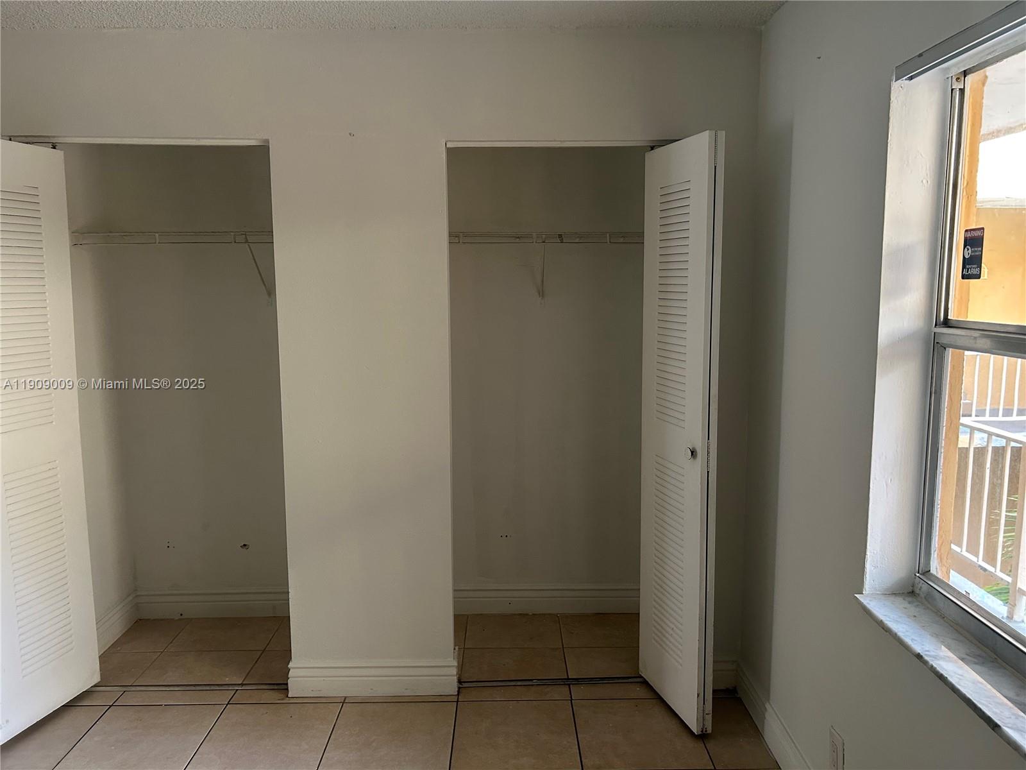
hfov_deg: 67.3
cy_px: 385
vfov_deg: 53.1
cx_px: 513
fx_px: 771
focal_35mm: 26
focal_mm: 5.7
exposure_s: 1/60
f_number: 1.5
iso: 160
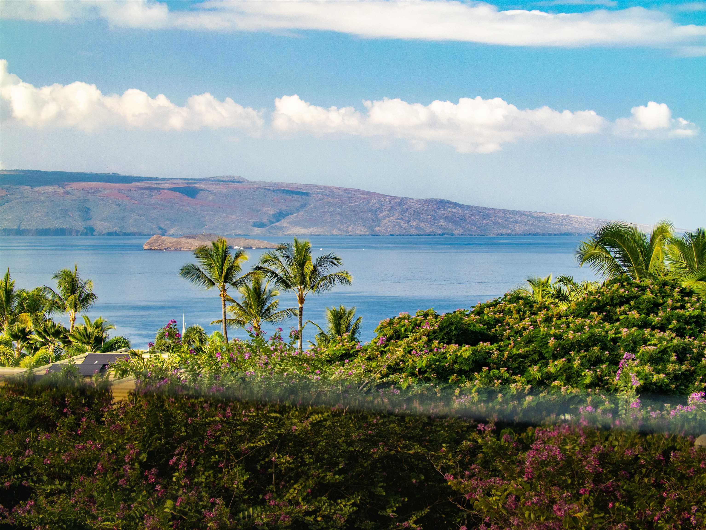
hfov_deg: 14.7
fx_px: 2734
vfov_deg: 11.1
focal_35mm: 134
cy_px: 265
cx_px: 353
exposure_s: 1/250
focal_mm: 67
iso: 400
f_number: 6.3
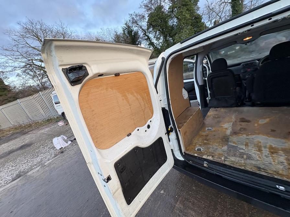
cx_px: 145
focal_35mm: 14
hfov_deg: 102.1
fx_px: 117
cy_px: 108
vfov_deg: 85.7
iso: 50
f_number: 2.2
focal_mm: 2.22
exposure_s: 1/99
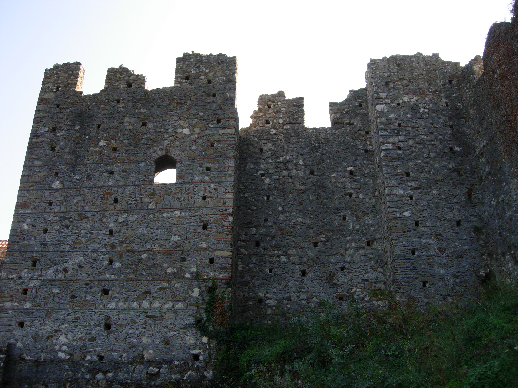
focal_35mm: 36
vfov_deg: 39.7
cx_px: 259
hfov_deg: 51.4
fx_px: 539
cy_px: 194
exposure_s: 1/242
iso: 50
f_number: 3.4
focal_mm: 7.5
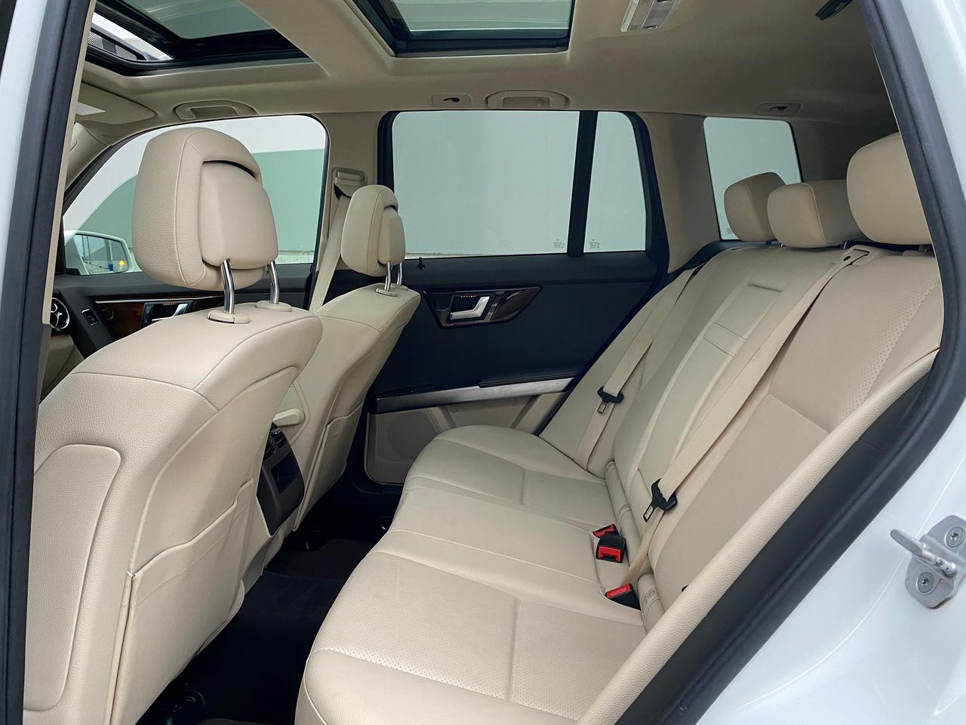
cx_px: 483
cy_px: 362
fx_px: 726
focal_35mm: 26
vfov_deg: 53.1
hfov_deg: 67.3
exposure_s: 1/60
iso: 160
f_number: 1.8
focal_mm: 4.25
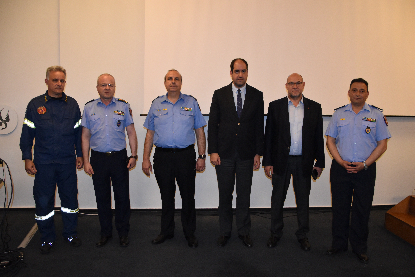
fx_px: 605
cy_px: 138
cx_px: 208
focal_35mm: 52
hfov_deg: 37.9
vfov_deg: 25.8
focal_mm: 35
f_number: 4.5
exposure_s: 1/80
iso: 1600
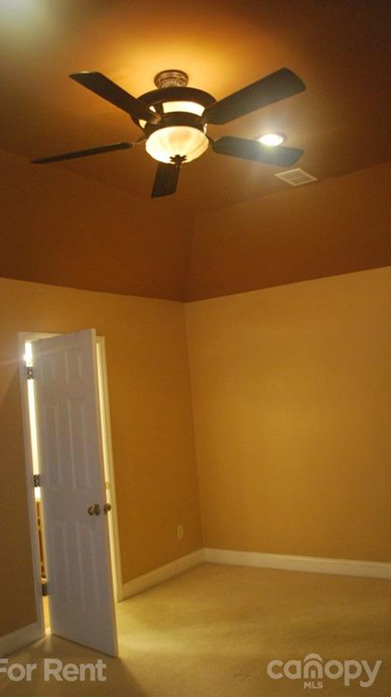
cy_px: 347
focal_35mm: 32
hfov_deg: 36.6
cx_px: 225
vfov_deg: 61.0
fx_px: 591
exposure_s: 1/25
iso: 1600
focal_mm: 20
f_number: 3.8
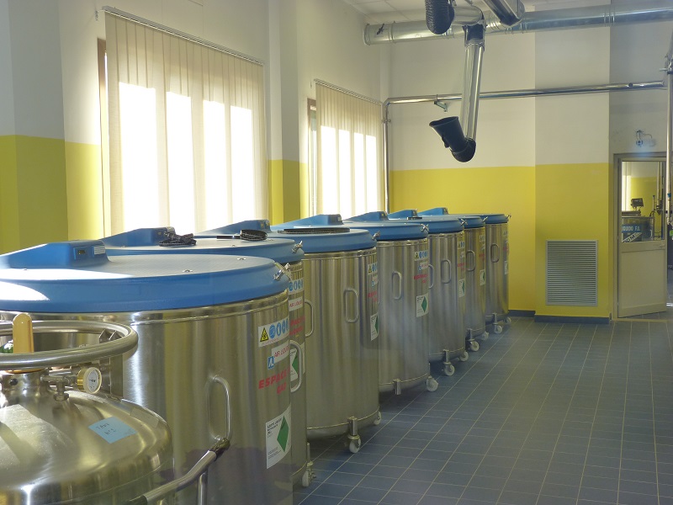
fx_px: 836
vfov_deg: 33.6
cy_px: 252
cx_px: 336
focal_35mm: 43
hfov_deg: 43.9
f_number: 3
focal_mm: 7.6
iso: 125
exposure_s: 1/80
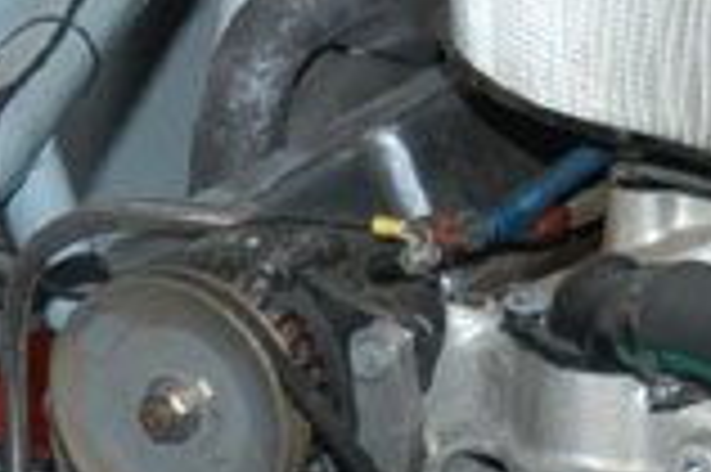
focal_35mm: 257
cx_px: 556
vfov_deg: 5.3
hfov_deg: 8.0
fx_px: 5070
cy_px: 535
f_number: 5
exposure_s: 1/60
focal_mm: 40
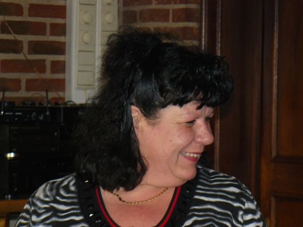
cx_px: 152
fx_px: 1409
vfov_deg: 9.2
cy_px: 114
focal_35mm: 161
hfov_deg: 12.3
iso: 160
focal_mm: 26.8
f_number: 3.3
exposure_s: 1/30
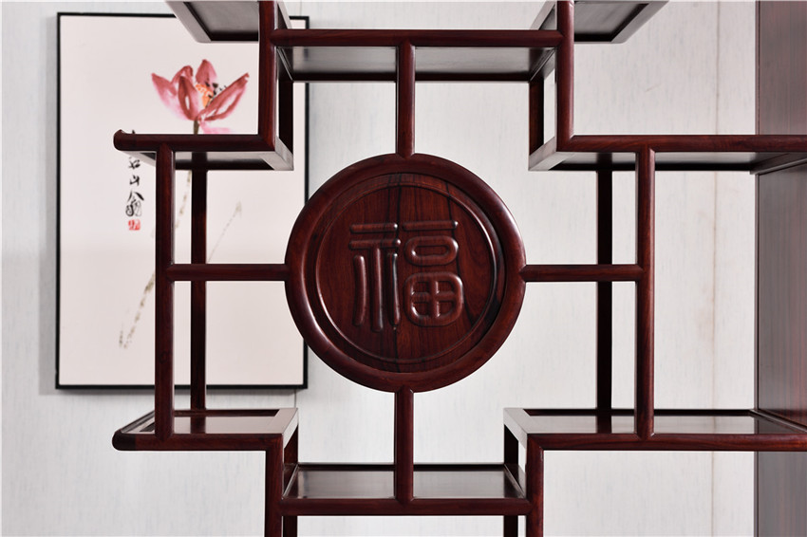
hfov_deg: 28.9
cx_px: 404
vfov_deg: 19.4
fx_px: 1568
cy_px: 268
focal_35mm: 70
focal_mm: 70
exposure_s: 1/100
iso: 100
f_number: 11
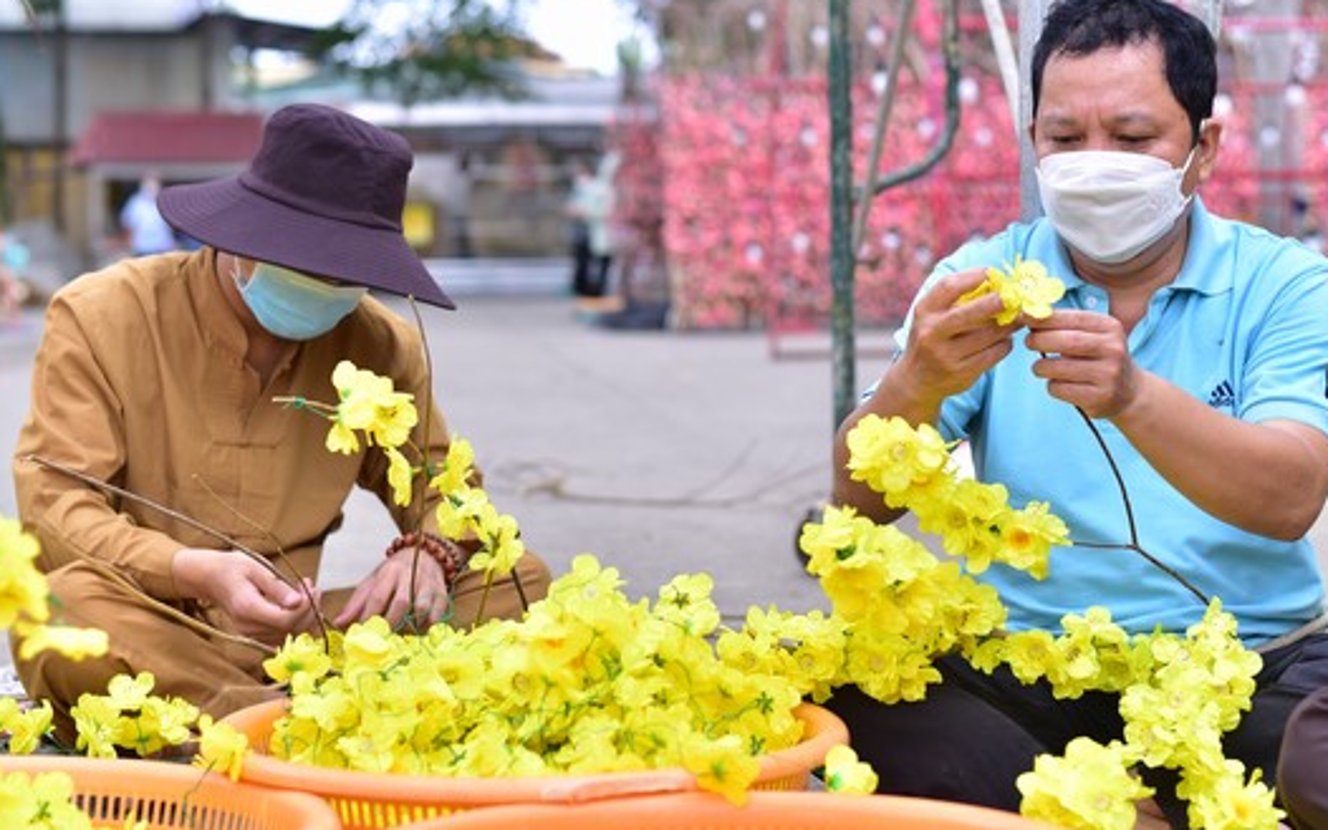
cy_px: 330
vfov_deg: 20.6
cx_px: 629
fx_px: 2281
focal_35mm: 63
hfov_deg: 32.5
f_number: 2.8
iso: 100
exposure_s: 1/250
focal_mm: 50
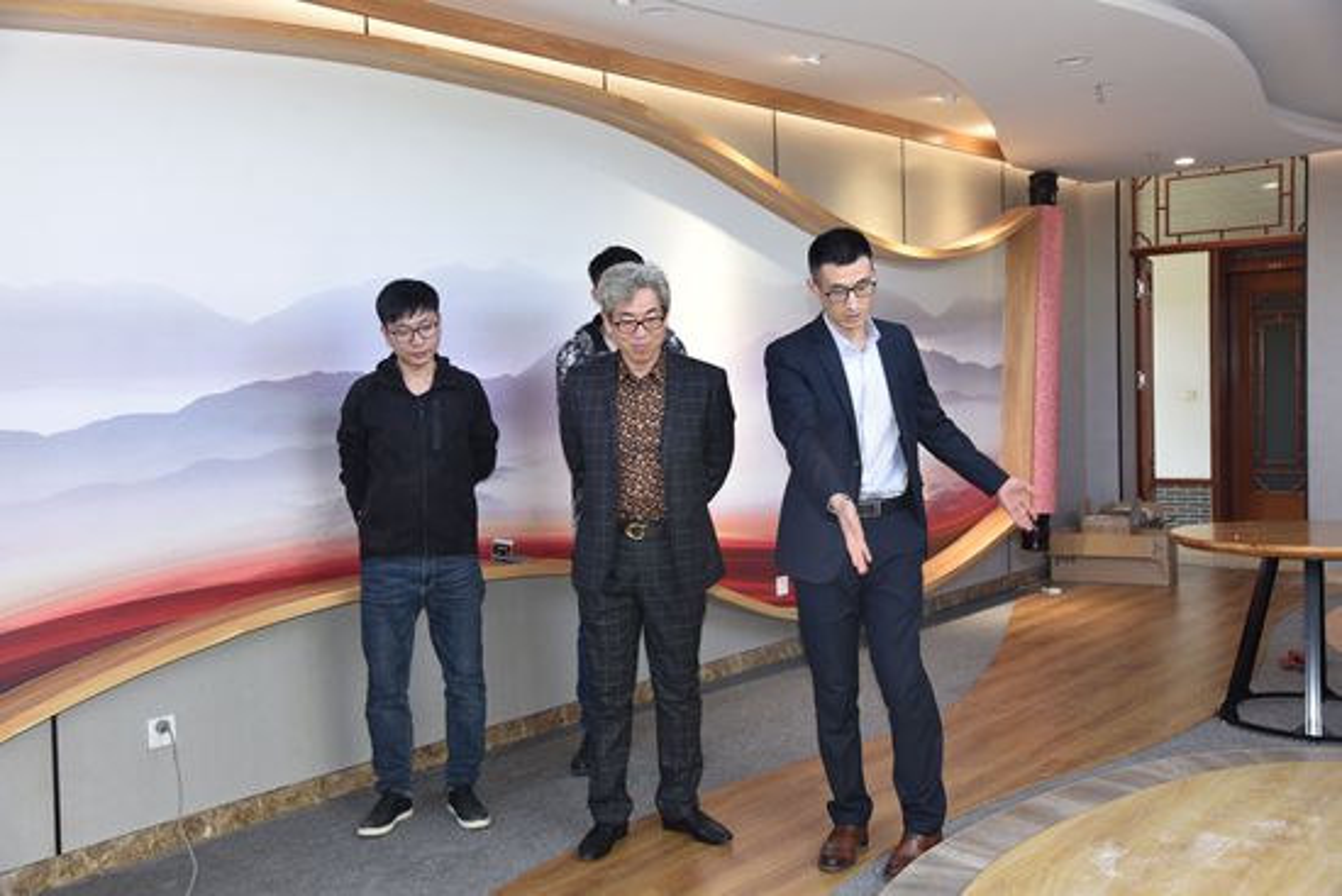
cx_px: 671
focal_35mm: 38
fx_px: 1417
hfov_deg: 50.7
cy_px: 448
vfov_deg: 35.1
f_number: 5
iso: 800
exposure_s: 1/100
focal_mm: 38
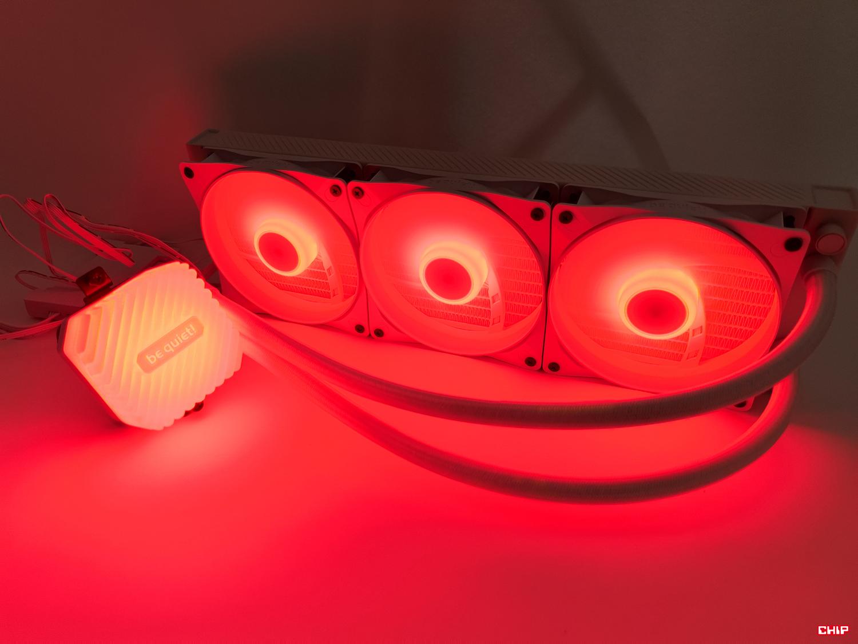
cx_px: 429
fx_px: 595
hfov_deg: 71.6
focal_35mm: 24
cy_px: 322
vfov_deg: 56.8
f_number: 1.85
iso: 400
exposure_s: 1/34
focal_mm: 6.78
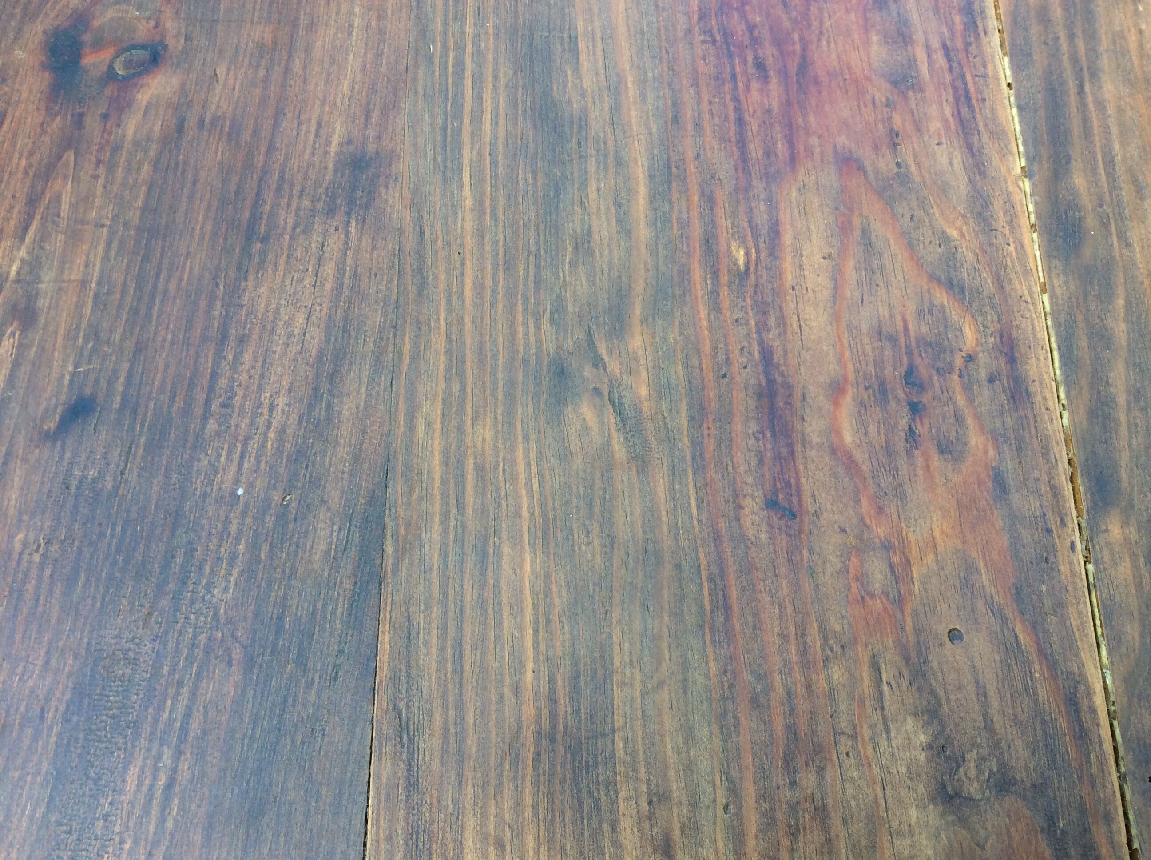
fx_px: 1062
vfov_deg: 44.1
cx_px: 576
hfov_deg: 56.9
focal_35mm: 32
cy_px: 430
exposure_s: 1/50
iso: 32
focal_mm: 3.3
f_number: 2.4
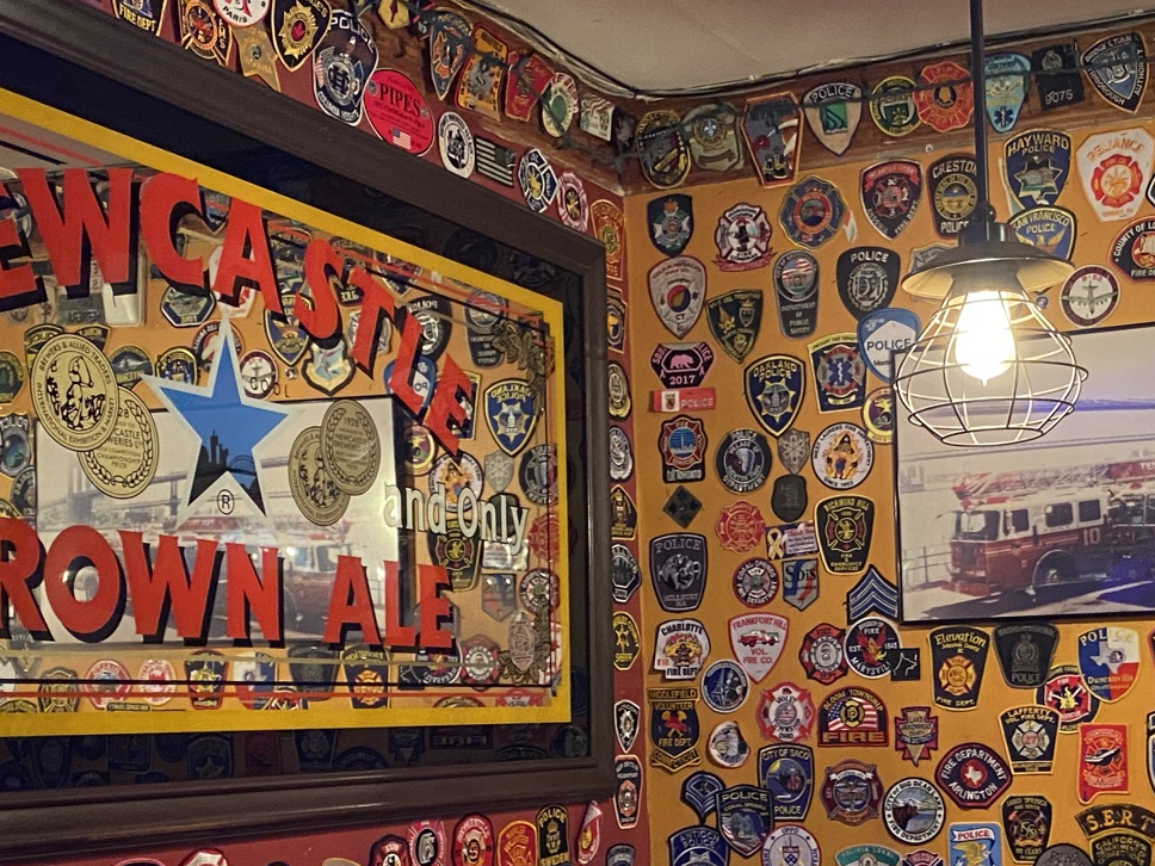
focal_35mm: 55
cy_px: 703
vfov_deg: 26.0
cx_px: 867
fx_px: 1835
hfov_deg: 34.2
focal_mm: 4.25
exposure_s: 1/30
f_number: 1.8
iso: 800
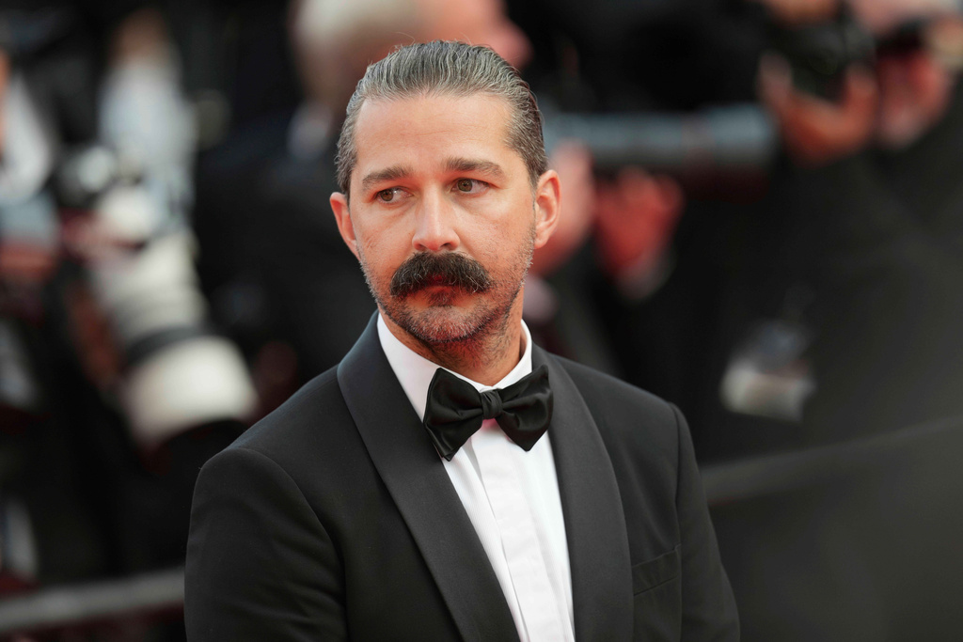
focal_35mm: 300
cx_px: 482
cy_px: 321
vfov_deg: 4.6
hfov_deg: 6.9
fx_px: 8026
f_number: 2.8
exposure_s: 1/800
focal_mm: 300
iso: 400
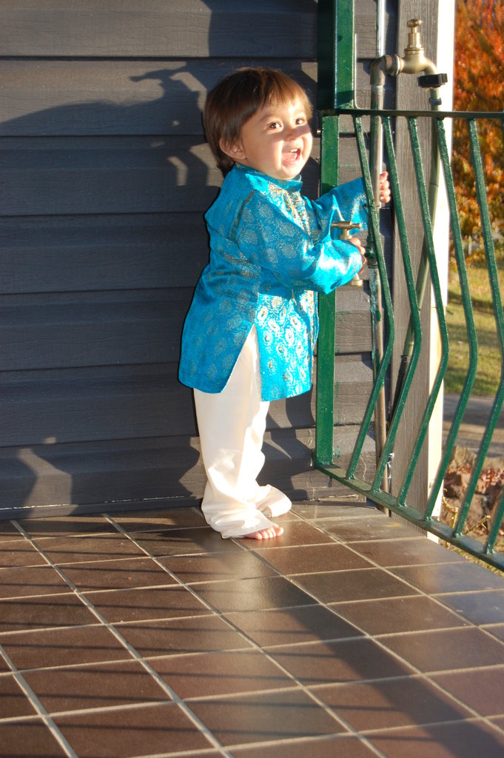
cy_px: 379
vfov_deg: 24.6
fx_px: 1735
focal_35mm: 82
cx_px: 252
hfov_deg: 16.5
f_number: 5.6
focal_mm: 55
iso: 400
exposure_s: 1/320
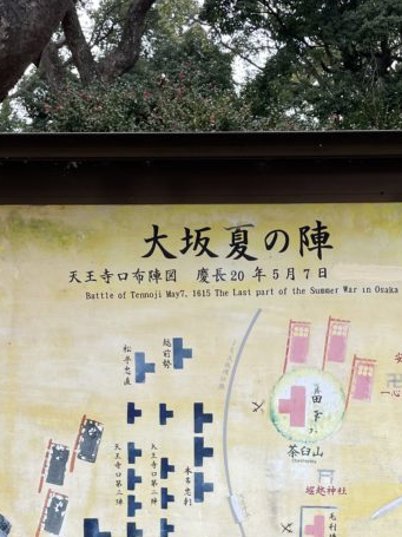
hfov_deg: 23.9
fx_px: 945
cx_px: 266
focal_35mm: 61
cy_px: 532
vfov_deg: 29.7
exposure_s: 1/140
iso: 32
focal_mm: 4.2
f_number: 1.6
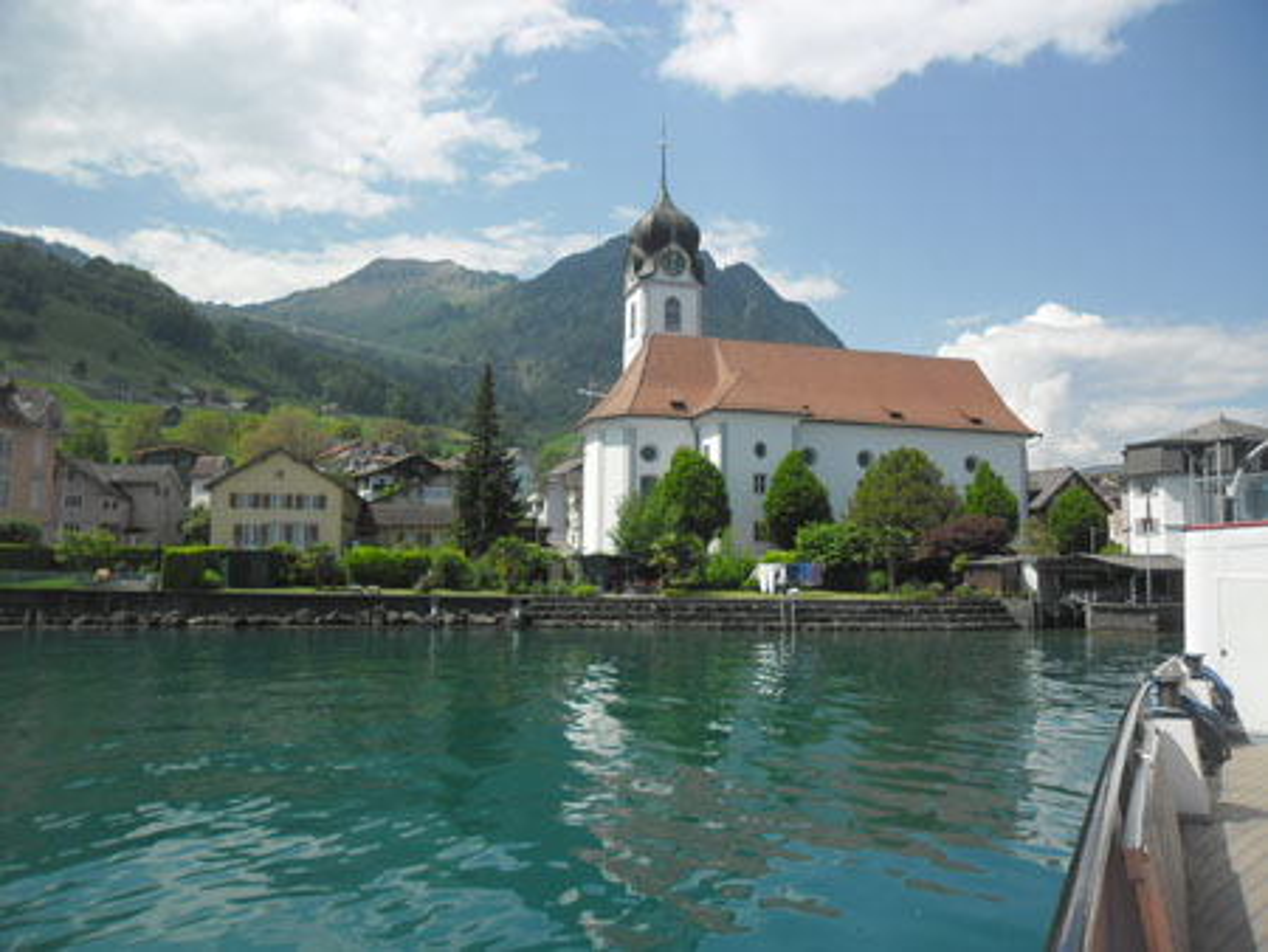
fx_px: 990
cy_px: 476
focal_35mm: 27
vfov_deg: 51.4
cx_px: 634
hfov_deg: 65.3
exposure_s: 1/899
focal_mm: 4.9
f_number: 3.5
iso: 80
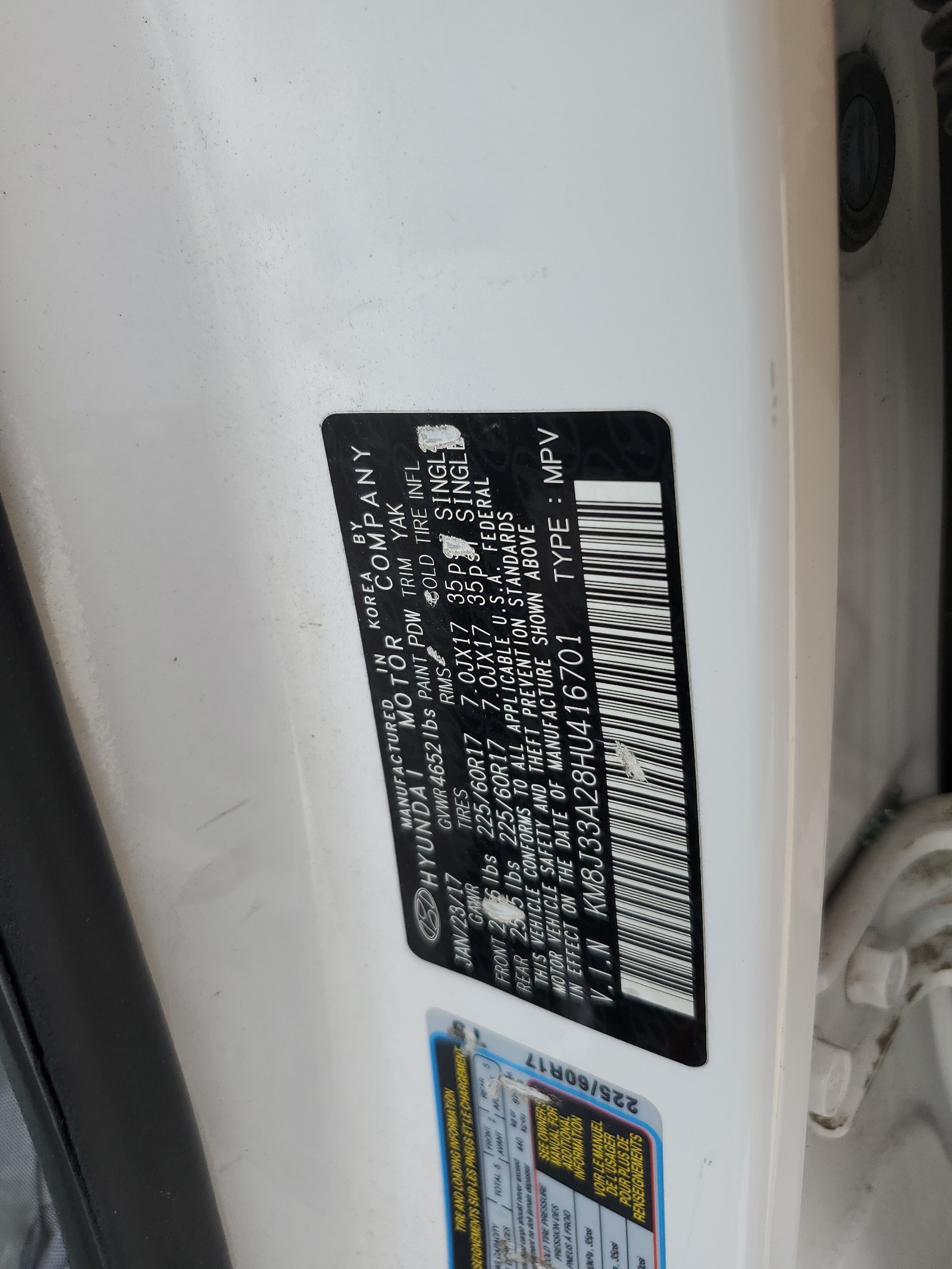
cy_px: 634
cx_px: 476
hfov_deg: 53.1
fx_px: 953
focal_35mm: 26
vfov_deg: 67.3
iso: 50
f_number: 1.5
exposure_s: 1/333
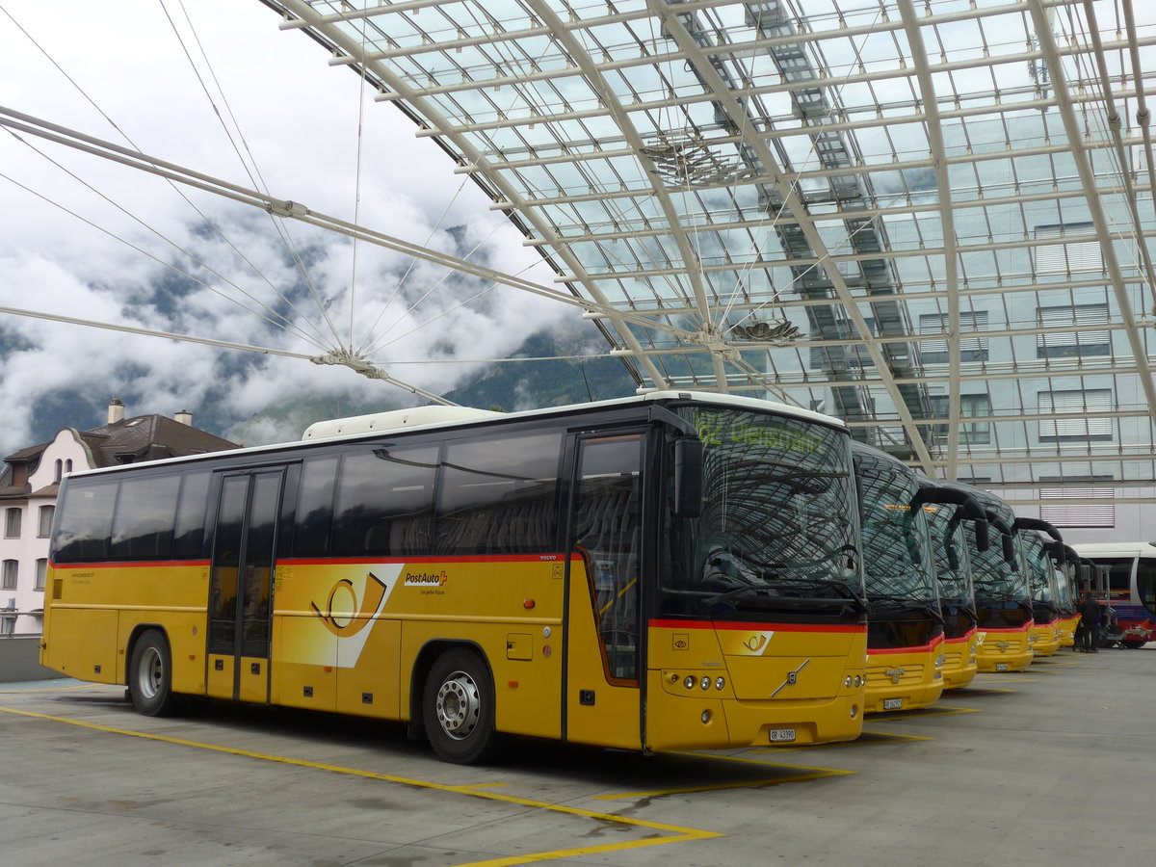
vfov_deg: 32.9
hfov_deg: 42.9
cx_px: 578
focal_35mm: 44
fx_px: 1469
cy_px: 434
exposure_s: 1/400
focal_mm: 9
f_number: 2.8
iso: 80
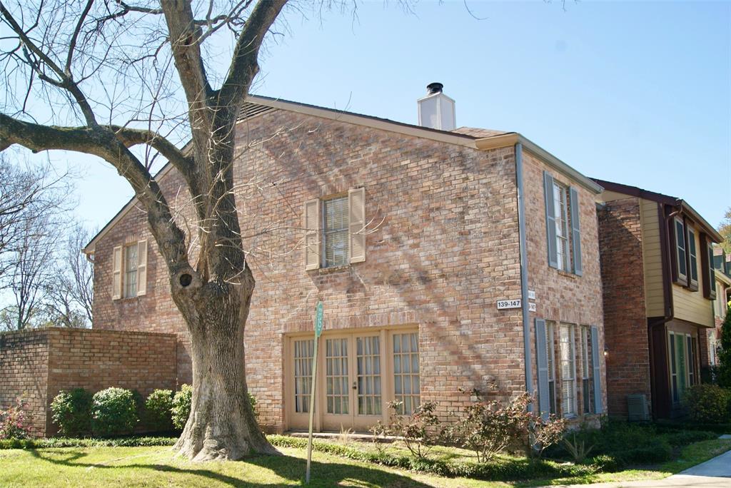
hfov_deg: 61.9
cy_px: 244
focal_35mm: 30
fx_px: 609
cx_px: 366
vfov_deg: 43.7
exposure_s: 1/80
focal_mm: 20
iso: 100
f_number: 9
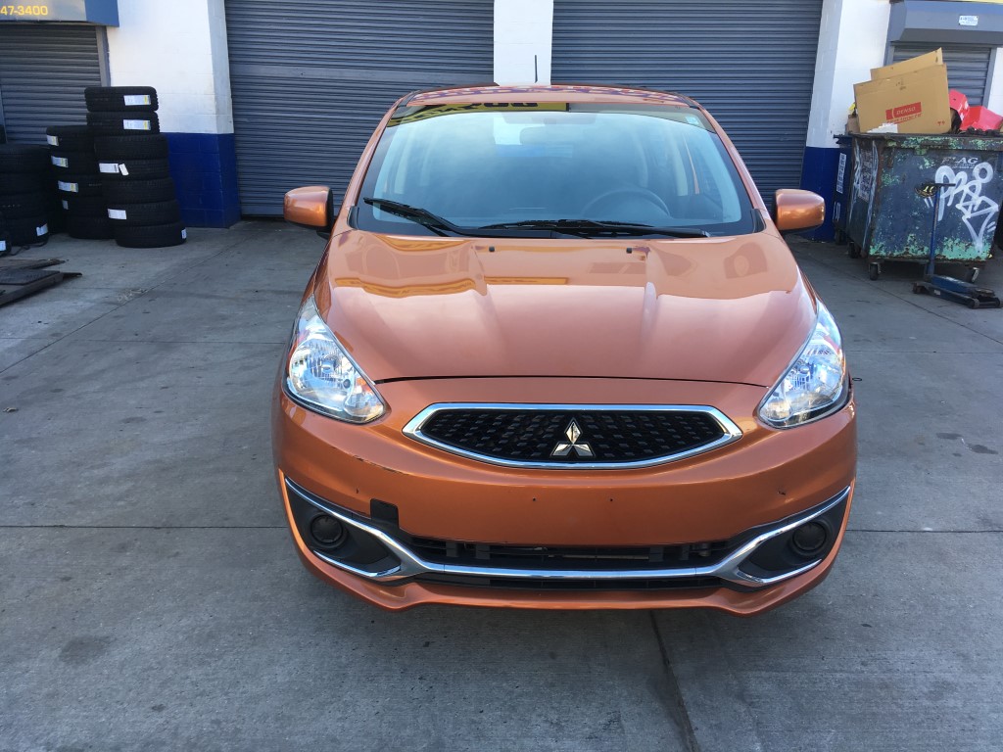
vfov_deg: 48.2
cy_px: 376
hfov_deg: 61.7
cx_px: 502
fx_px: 840
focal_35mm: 29
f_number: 2.2
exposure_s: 1/170
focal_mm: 4.15
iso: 25
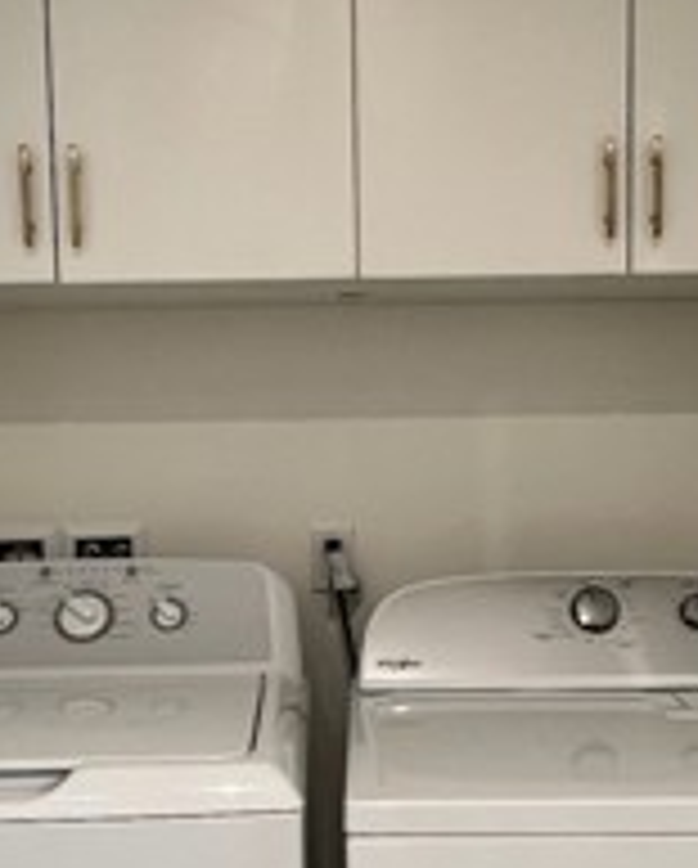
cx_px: 342
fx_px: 1082
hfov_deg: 35.8
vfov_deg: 43.5
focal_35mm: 42
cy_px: 535
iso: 250
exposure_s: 1/60
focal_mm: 1.57
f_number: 1.8
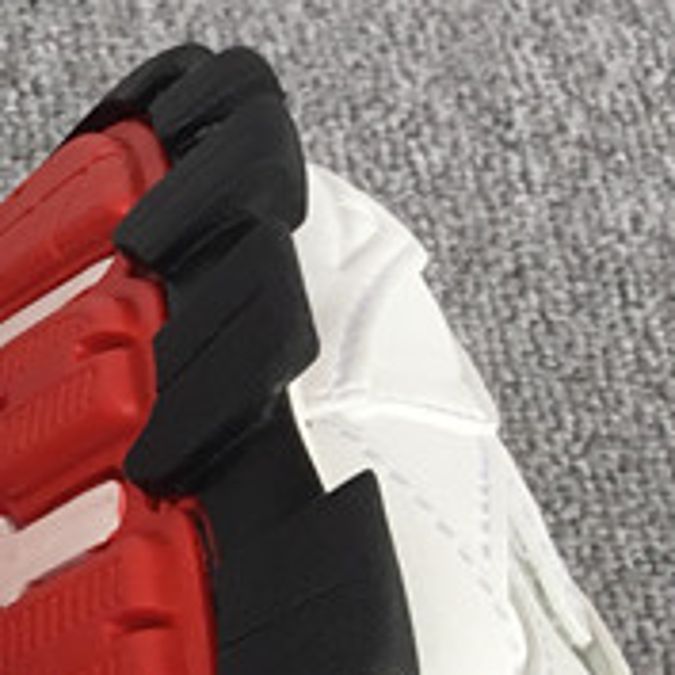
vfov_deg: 12.2
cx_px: -694
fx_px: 3067
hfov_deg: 11.3
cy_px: 887
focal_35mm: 139
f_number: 2.4
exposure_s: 1/217
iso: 25
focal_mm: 3.3
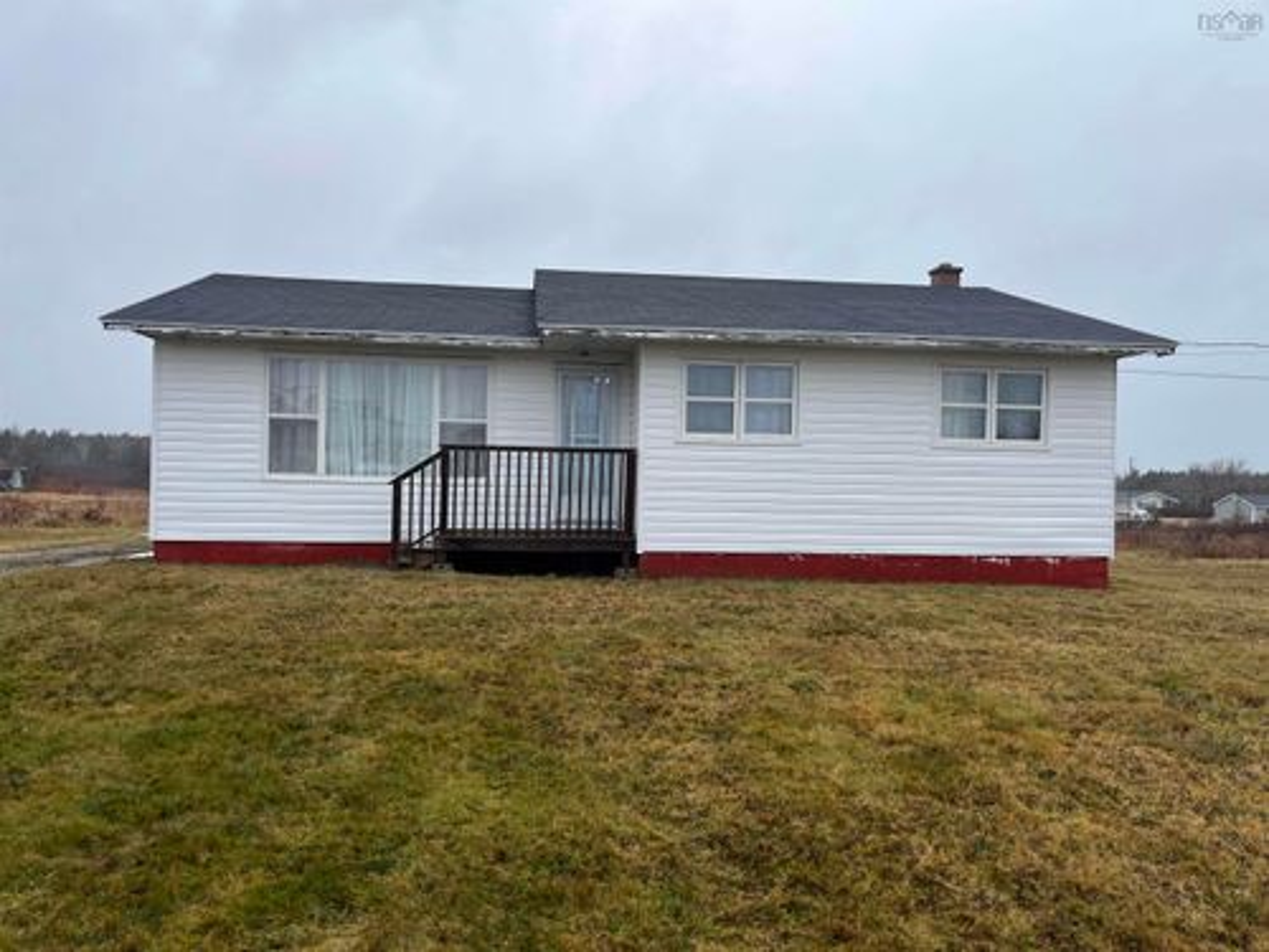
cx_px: 634
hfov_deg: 67.3
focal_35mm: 26
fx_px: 953
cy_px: 476
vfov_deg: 53.1
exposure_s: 1/761
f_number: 1.6
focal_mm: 5.1
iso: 50
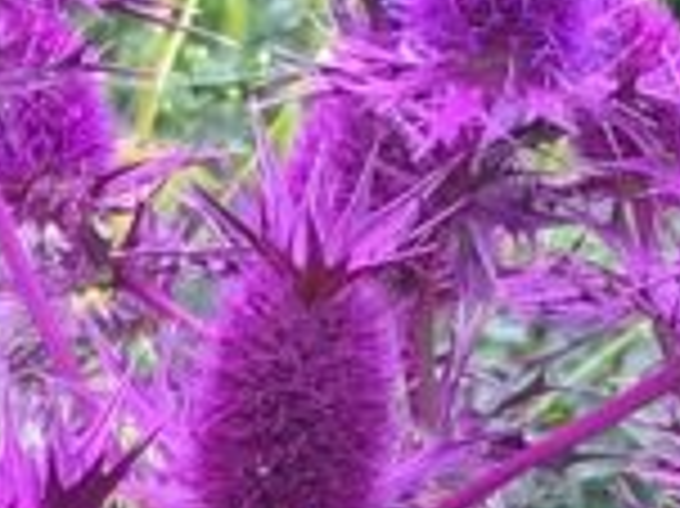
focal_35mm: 230
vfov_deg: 5.9
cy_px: 1659
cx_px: 423
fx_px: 4515
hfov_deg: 8.6
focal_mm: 4.15
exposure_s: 1/120
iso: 32
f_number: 2.2
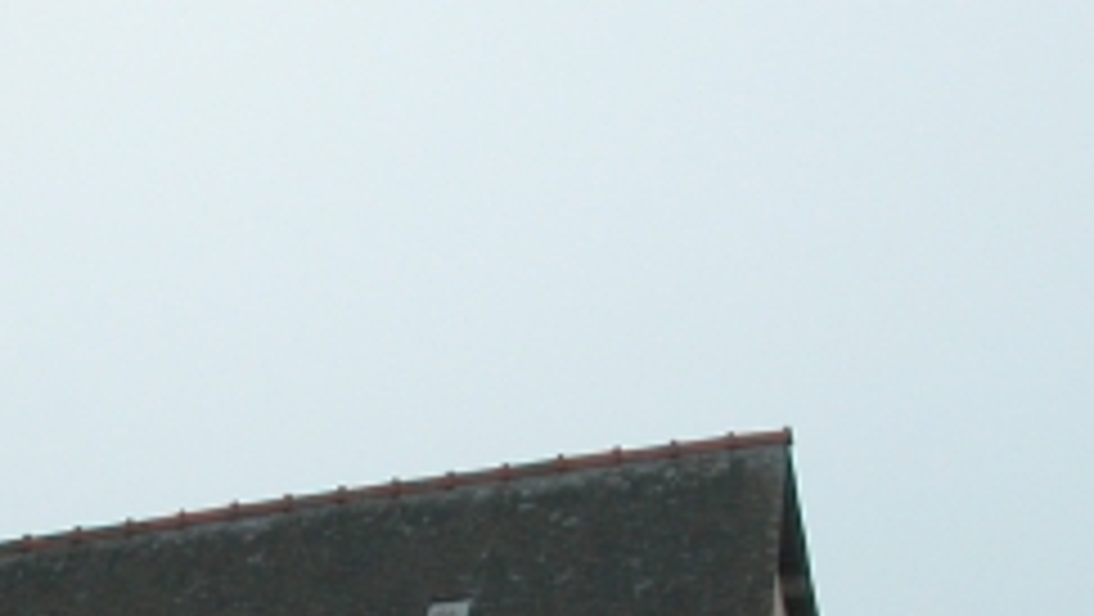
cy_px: 1007
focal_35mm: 107
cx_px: 270
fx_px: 3106
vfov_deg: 10.8
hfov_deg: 19.8
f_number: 5
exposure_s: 1/184
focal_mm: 8.9
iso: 100
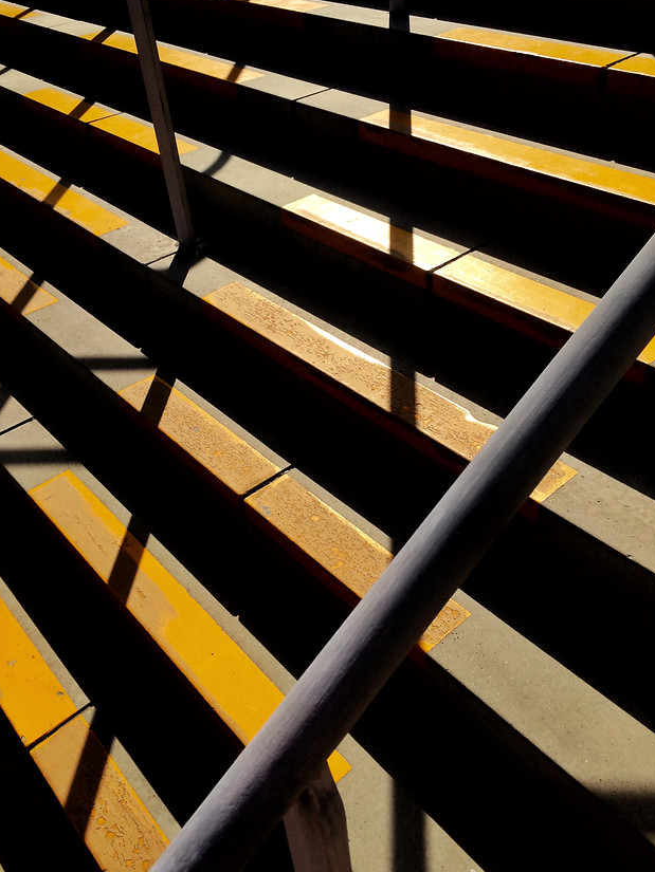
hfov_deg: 46.8
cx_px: 322
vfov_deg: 60.0
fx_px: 757
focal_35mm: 30
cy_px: 426
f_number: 2.2
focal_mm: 4.15
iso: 32
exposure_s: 1/2283
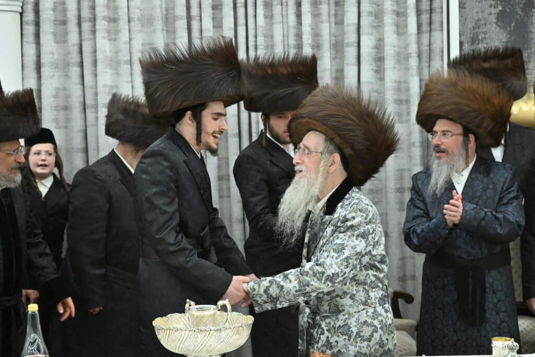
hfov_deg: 31.0
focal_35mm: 65
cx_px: 268
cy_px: 178
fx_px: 966
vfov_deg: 20.9
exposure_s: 1/320
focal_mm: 65
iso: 4000
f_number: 5.6
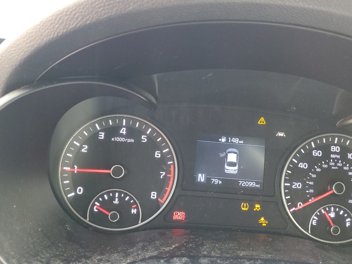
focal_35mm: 32
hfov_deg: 56.4
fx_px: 325
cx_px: 210
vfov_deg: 44.1
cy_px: 142
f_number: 1.5
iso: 145
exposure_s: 1/60.2
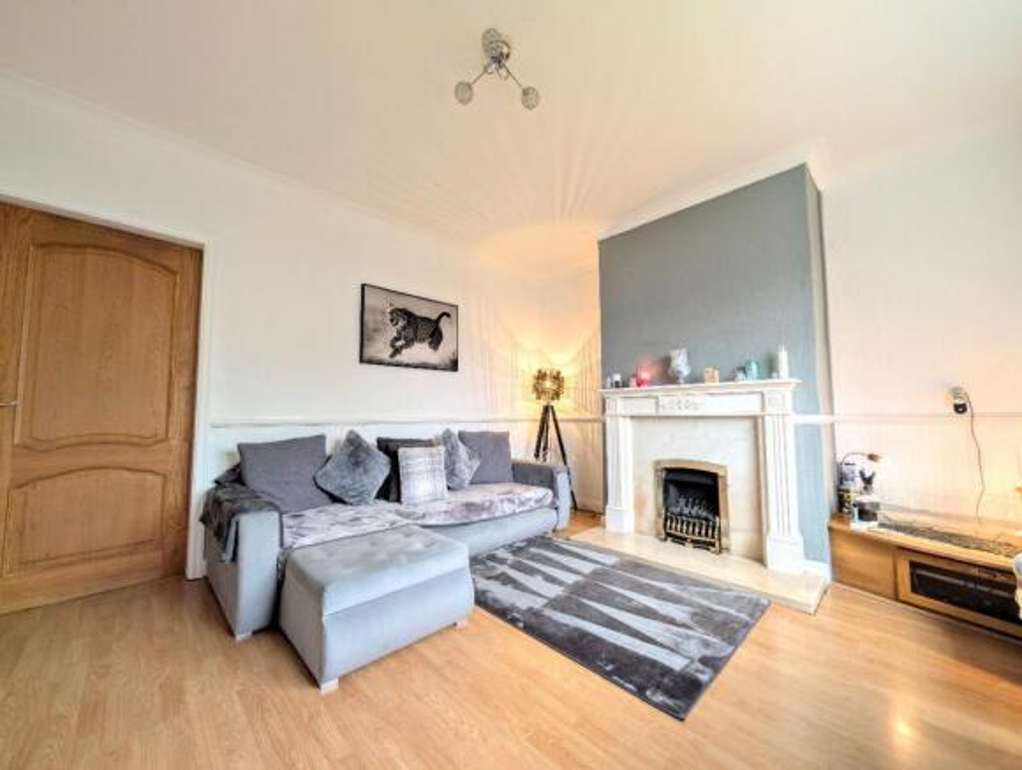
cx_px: 511
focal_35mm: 12
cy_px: 385
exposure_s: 1/15
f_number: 1.7
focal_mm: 2.02
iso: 74
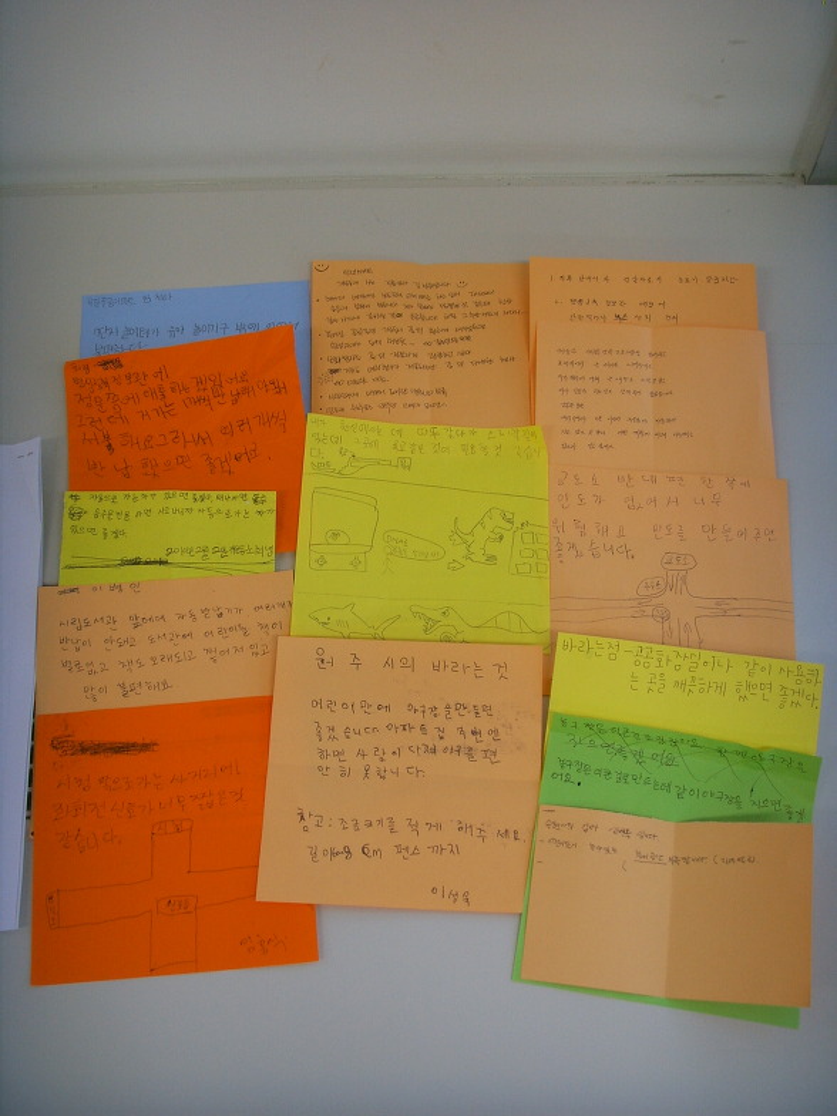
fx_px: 1257
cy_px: 558
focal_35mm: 39
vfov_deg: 47.9
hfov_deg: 36.8
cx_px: 418
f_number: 3.5
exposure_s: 1/30
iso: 63
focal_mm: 6.6
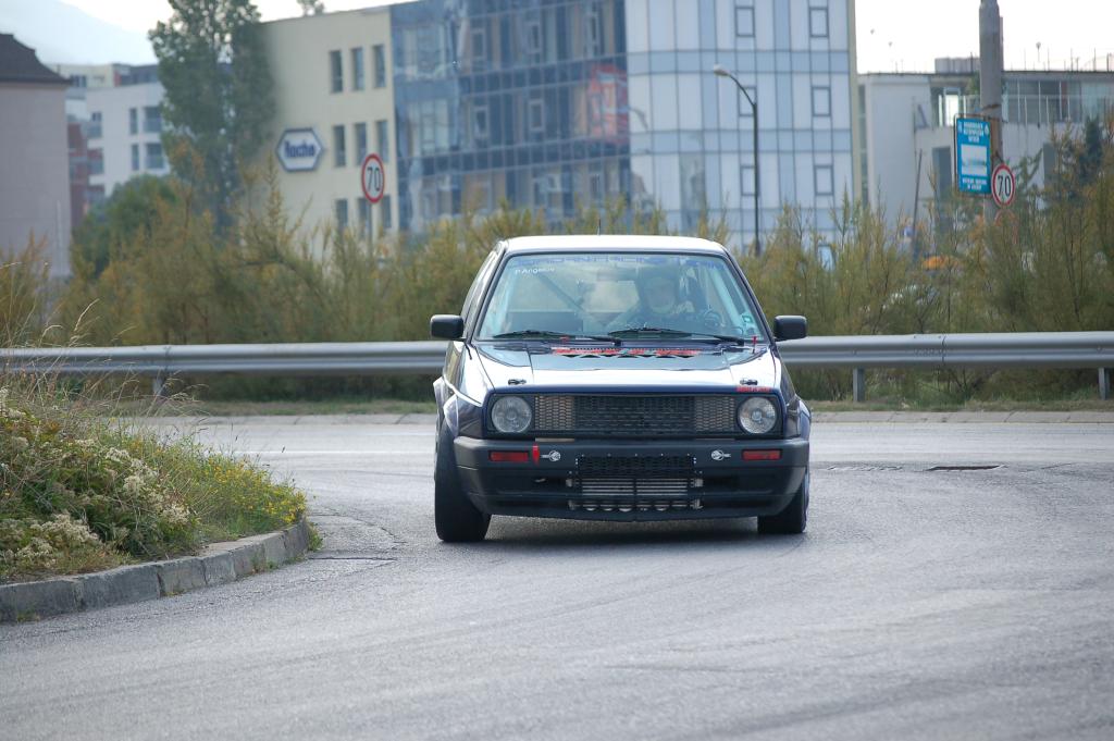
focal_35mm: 158
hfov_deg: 13.1
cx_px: 557
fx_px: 4870
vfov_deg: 8.7
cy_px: 370
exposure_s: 1/800
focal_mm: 105
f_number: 4.8
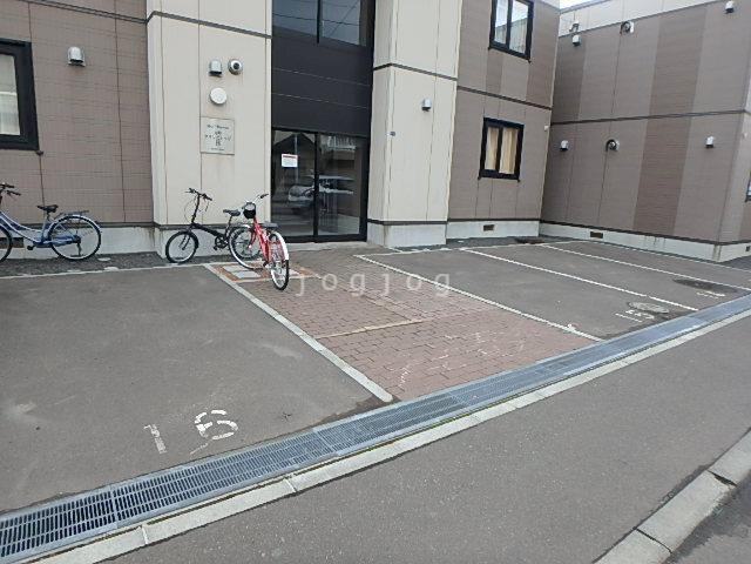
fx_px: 456
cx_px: 376
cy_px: 282
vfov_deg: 63.4
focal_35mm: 21
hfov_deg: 79.0
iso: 125
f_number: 3.5
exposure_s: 1/160
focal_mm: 3.7
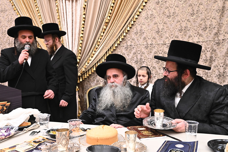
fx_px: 203
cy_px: 76
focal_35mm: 32
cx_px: 114
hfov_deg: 58.7
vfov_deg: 41.1
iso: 3200
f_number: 7.1
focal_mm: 32
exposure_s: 1/160
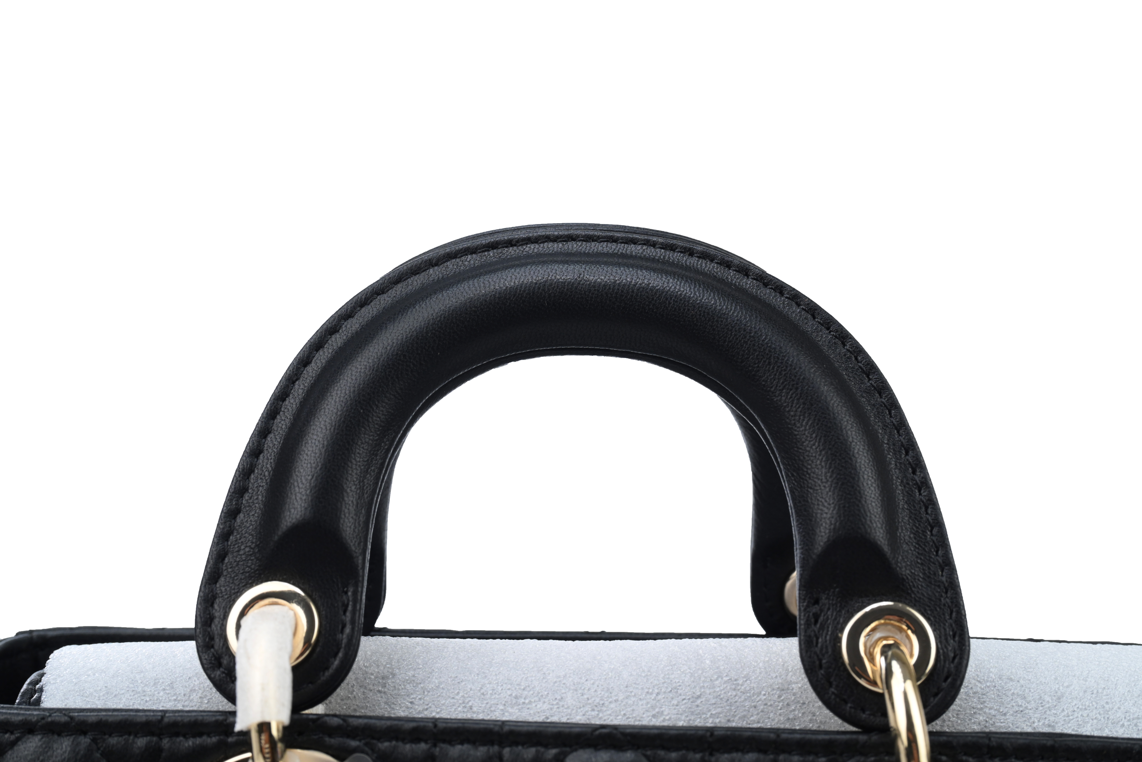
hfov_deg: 37.5
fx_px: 1681
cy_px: 381
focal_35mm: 53
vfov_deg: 25.5
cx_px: 571
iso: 800
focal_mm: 53
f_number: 11
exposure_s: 1/100
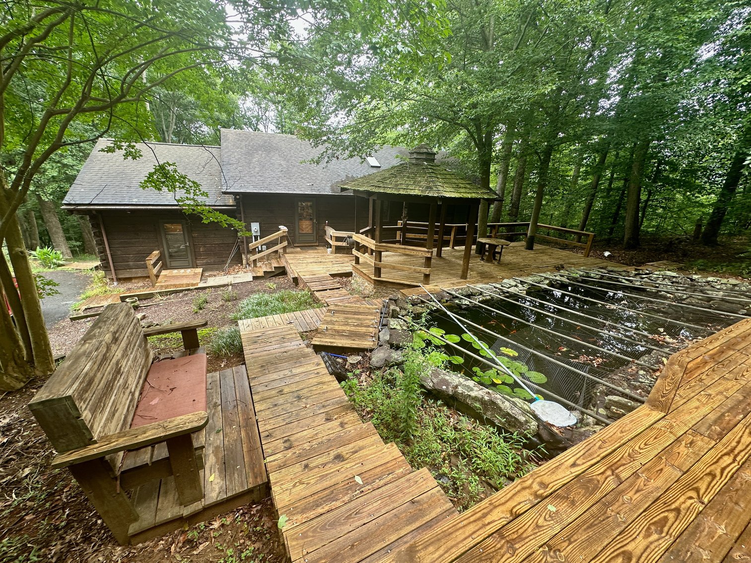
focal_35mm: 14
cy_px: 282
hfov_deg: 102.1
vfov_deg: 85.7
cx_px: 376
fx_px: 304
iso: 50
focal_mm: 2.22
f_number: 2.2
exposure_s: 1/99
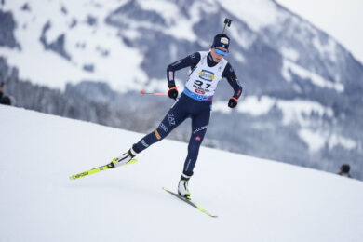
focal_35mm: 200
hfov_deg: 10.3
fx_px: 2017
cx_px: 182
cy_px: 121
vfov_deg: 6.9
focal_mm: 200
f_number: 3.2
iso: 800
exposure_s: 1/2000
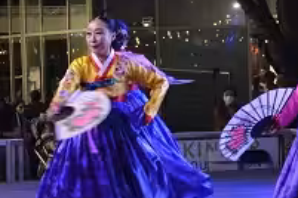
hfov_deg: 12.2
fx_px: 1382
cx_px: 285
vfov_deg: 8.2
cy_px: 56
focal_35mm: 167
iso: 5000
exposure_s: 1/100
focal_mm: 40
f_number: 4.8
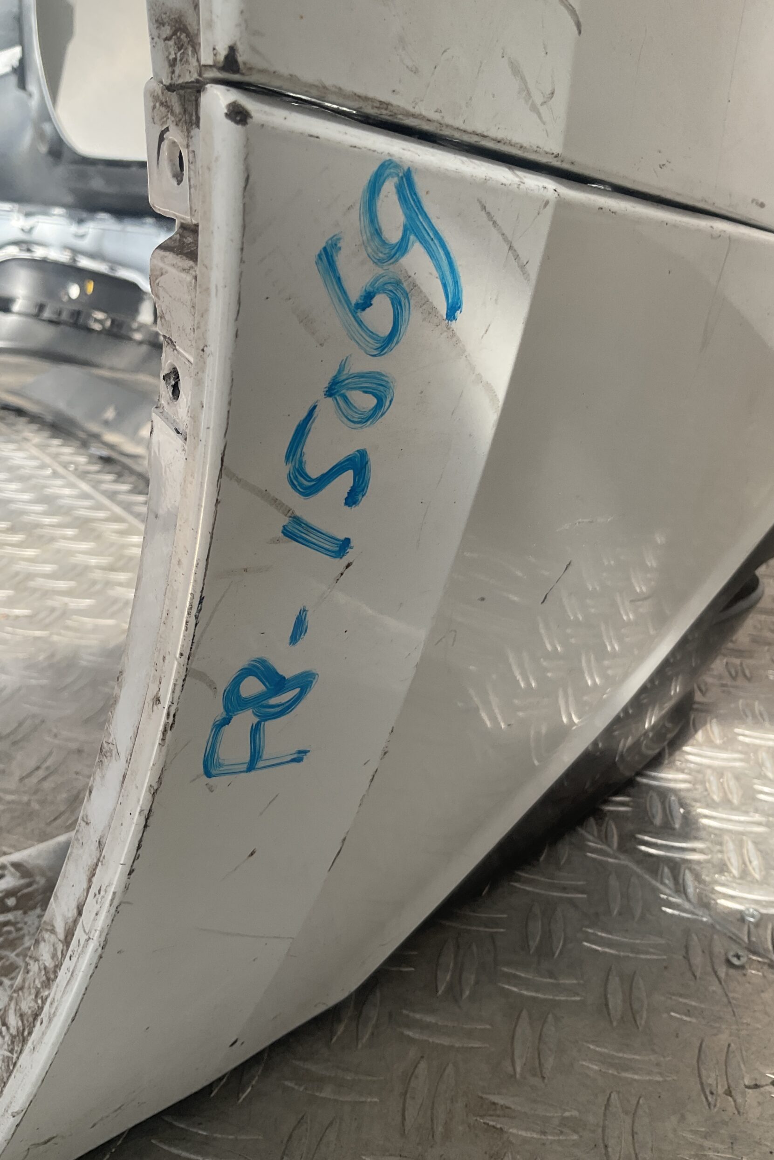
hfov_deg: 42.3
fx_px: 1000
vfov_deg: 60.3
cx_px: 365
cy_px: 580
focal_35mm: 31
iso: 16
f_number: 1.8
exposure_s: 1/310
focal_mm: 3
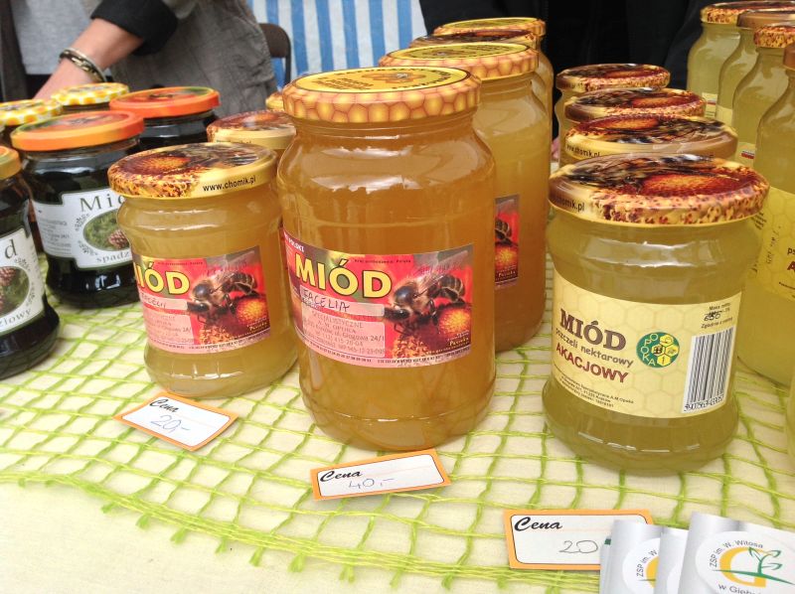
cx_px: 398
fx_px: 803
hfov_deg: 52.7
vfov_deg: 40.6
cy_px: 297
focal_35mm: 35
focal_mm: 4.28
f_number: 2.4
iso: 50
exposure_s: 1/392
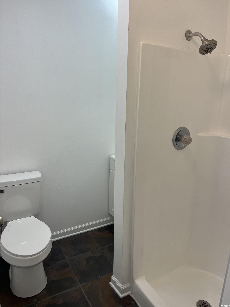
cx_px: 115
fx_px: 230
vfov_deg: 67.3
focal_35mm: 26
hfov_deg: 53.1
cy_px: 154
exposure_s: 1/120
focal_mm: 5.1
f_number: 1.6
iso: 40
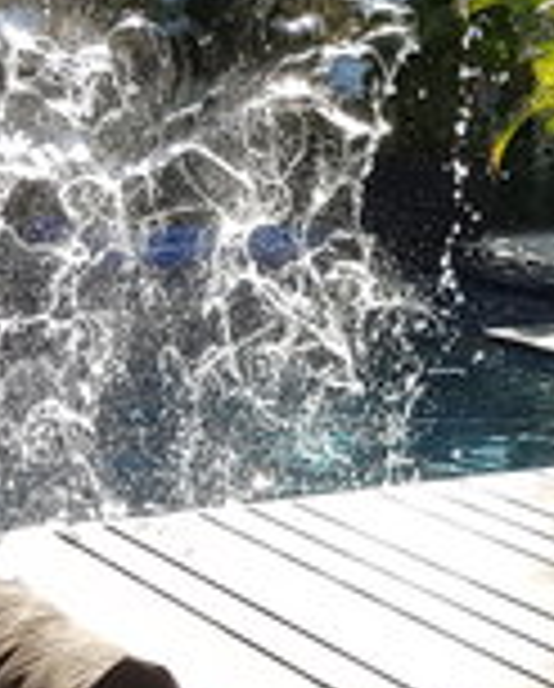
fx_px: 2166
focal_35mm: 106
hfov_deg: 13.8
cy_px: 72
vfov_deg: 17.8
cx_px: 811
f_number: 1.7
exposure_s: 1/910
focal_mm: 4.3
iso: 40
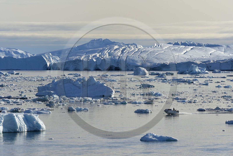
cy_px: 78
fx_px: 1812
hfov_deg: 7.4
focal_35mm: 280
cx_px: 116
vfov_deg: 4.9
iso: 200
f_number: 10
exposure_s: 1/640
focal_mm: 280
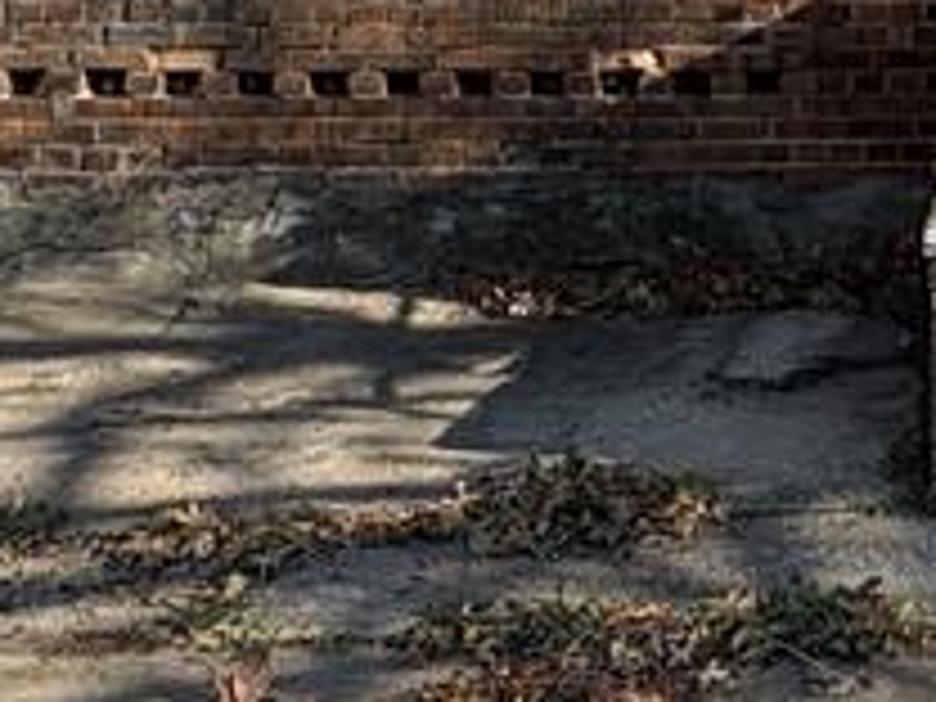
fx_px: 1866
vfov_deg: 19.1
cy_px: -297
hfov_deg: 25.4
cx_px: 1107
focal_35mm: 69
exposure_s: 1/544
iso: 64
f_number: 2.2
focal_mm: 2.22
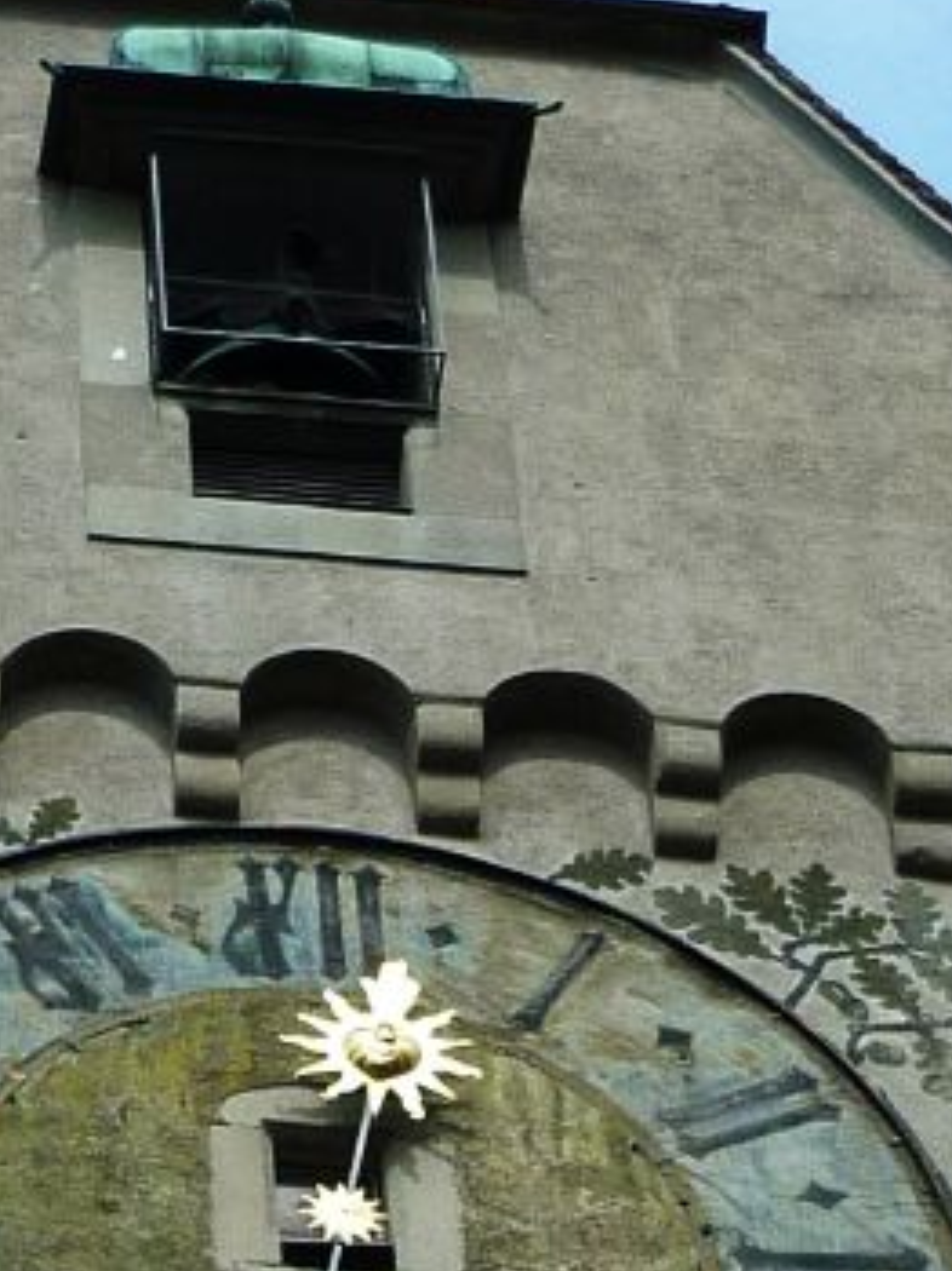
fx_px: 6608
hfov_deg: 8.2
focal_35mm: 180
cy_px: 1384
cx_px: 432
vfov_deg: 10.9
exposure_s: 1/1000
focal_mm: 5.9
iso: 80
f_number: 2.9
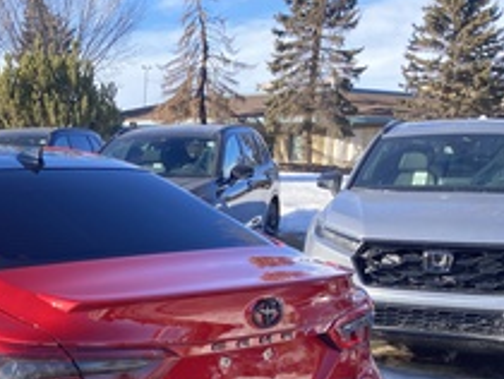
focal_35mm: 56
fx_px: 816
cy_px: 361
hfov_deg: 32.0
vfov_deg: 25.1
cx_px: 14
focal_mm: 3.99
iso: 20
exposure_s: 1/376
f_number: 1.8
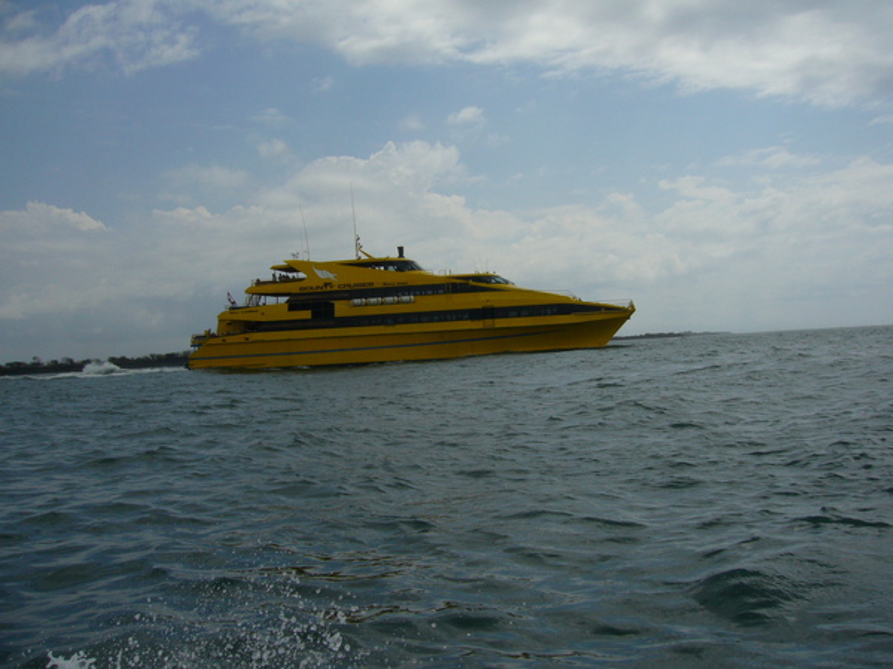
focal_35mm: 35
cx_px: 446
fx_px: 903
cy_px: 334
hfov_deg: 52.6
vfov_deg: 40.7
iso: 80
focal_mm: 5.8
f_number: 5.6
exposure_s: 1/1300
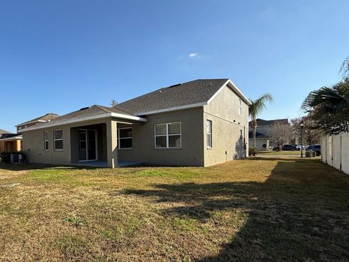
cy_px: 152
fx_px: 192
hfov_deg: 83.0
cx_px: 129
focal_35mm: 19
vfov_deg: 68.2
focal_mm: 2.22
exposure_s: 1/1105
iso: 50
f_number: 2.2
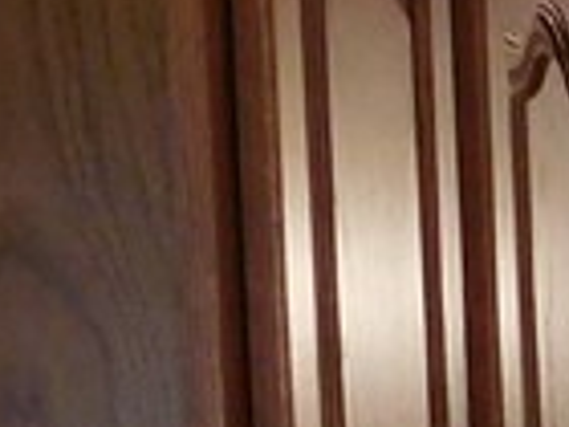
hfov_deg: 8.7
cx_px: 1772
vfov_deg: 7.6
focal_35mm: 183
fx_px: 3008
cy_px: 1009
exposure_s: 1/25
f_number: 3.4
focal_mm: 4.5
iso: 400
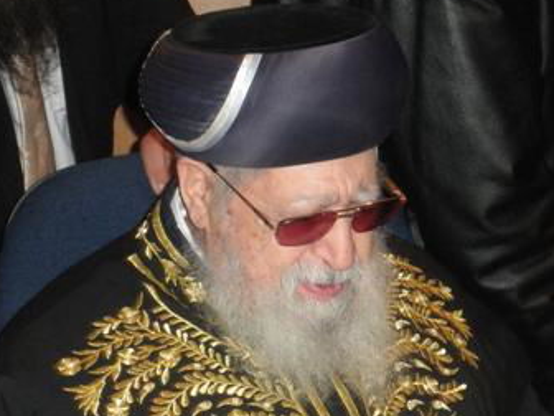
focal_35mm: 139
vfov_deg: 10.6
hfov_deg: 14.2
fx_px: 2225
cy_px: 345
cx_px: 280
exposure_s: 1/100
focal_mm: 12.9
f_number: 4
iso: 320
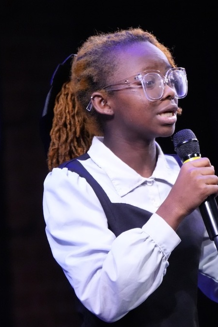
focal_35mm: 558
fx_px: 5068
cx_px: 178
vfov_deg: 3.7
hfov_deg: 2.5
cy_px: 164
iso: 10000
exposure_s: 1/400
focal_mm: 371
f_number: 6.3
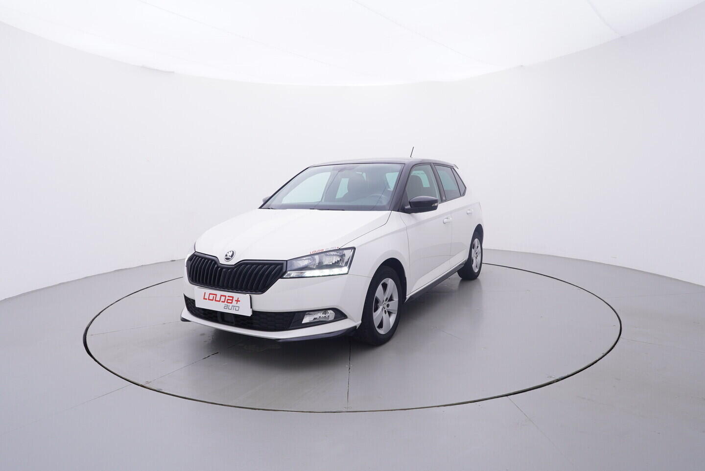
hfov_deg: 77.3
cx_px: 352
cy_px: 236
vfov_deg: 56.2
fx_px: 441
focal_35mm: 22
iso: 200
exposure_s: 1/80
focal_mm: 15
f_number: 5
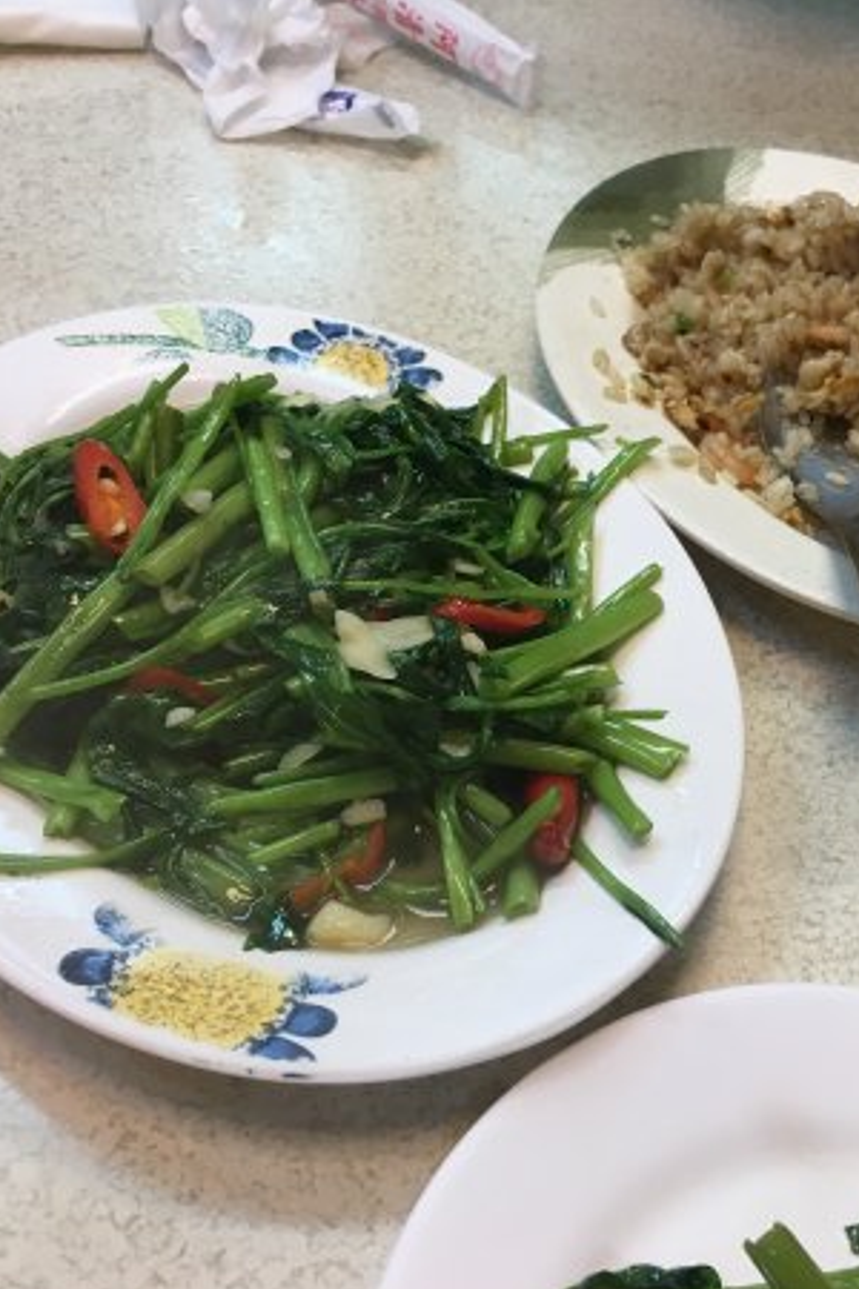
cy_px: 655
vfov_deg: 47.4
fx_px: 1467
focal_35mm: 41
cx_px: 713
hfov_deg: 31.6
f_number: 2.2
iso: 32
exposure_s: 1/30
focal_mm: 4.15
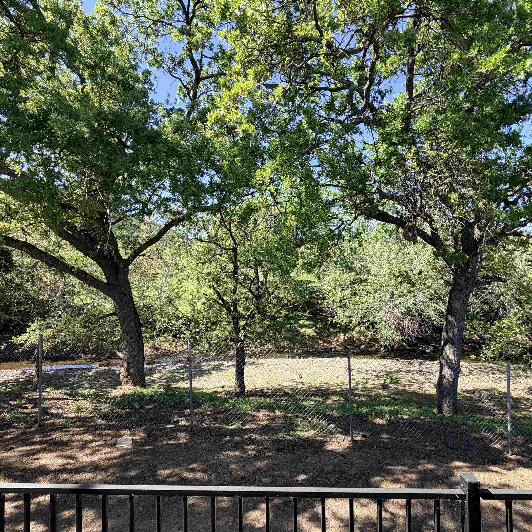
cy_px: 261
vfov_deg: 84.0
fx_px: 296
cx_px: 281
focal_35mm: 17
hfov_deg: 83.9
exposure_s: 1/468
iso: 64
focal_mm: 2.22
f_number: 2.2
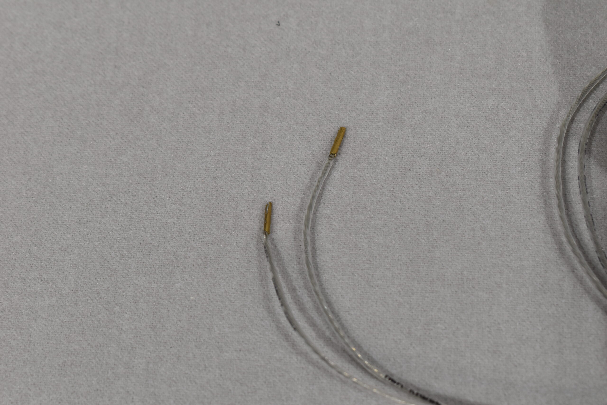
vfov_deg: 16.6
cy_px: 202
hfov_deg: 24.6
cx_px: 304
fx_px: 1391
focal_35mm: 82
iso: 400
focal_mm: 55
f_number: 8
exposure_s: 1/60
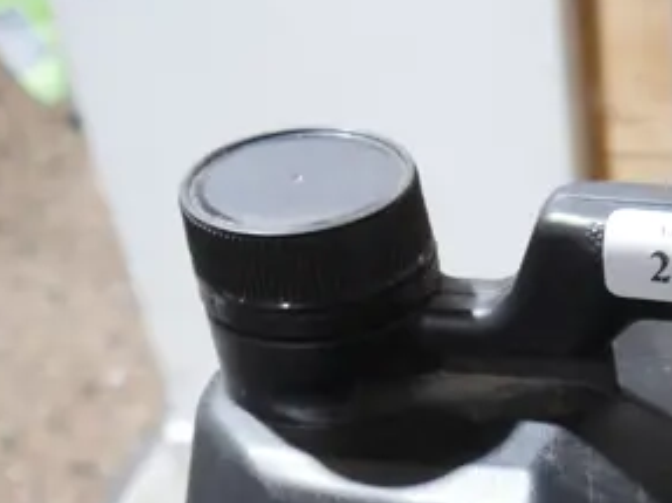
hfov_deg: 17.6
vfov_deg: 13.9
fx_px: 1940
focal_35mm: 100
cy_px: 747
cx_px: 1016
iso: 800
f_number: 3.5
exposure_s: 1/60
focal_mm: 14
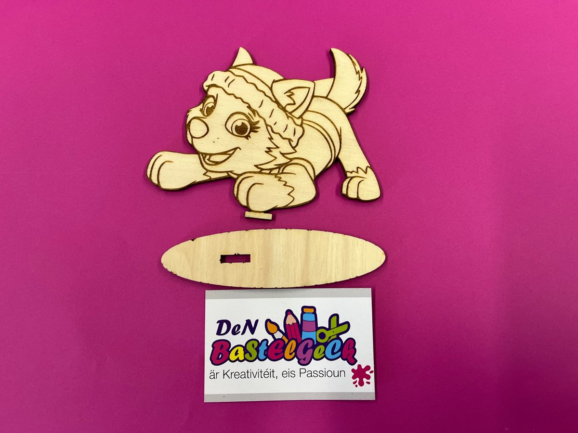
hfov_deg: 67.3
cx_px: 289
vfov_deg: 53.1
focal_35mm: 26
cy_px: 216
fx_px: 434
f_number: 1.6
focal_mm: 5.1
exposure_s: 1/100
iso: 125
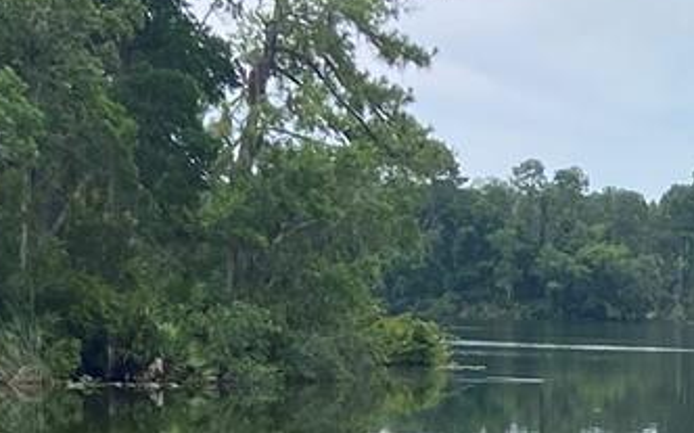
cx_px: 738
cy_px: 789
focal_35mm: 133
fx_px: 2514
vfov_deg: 9.4
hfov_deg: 15.4
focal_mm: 4.25
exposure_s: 1/1961
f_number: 1.8
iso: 32
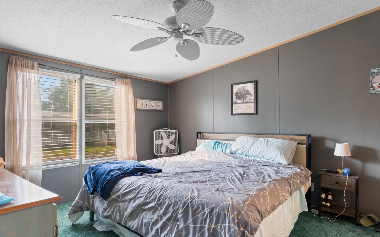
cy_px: 126
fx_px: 207
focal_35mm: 20
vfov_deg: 59.6
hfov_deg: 85.1
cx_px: 191
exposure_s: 2
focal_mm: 13
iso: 100
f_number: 4.8
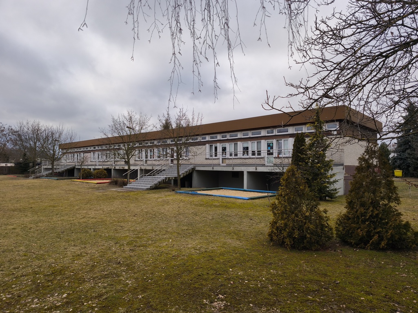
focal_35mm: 23
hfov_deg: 73.9
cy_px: 156
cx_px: 209
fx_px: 278
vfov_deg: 58.9
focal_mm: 6.57
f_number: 1.6
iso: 50
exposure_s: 1/1393
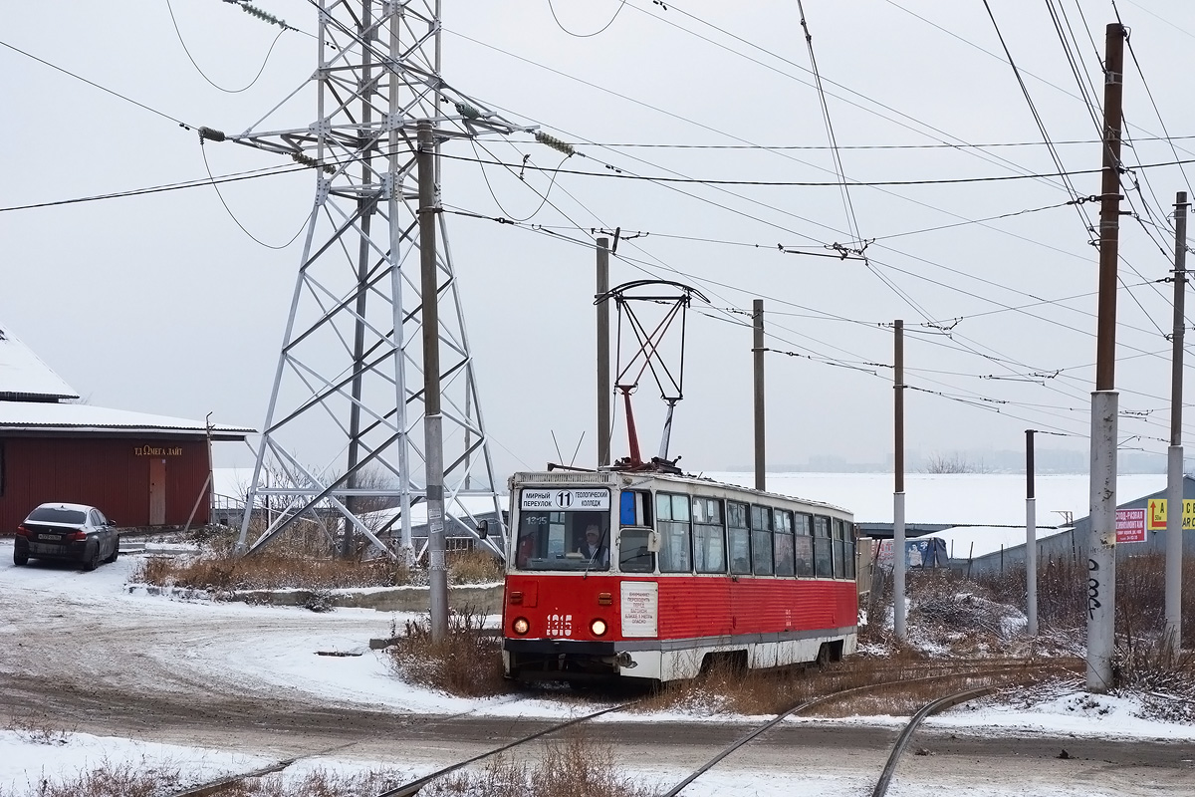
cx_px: 598
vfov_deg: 23.8
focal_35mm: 57
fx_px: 1892
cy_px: 398
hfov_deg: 35.1
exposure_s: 1/500
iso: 125
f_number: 5
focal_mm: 21.08
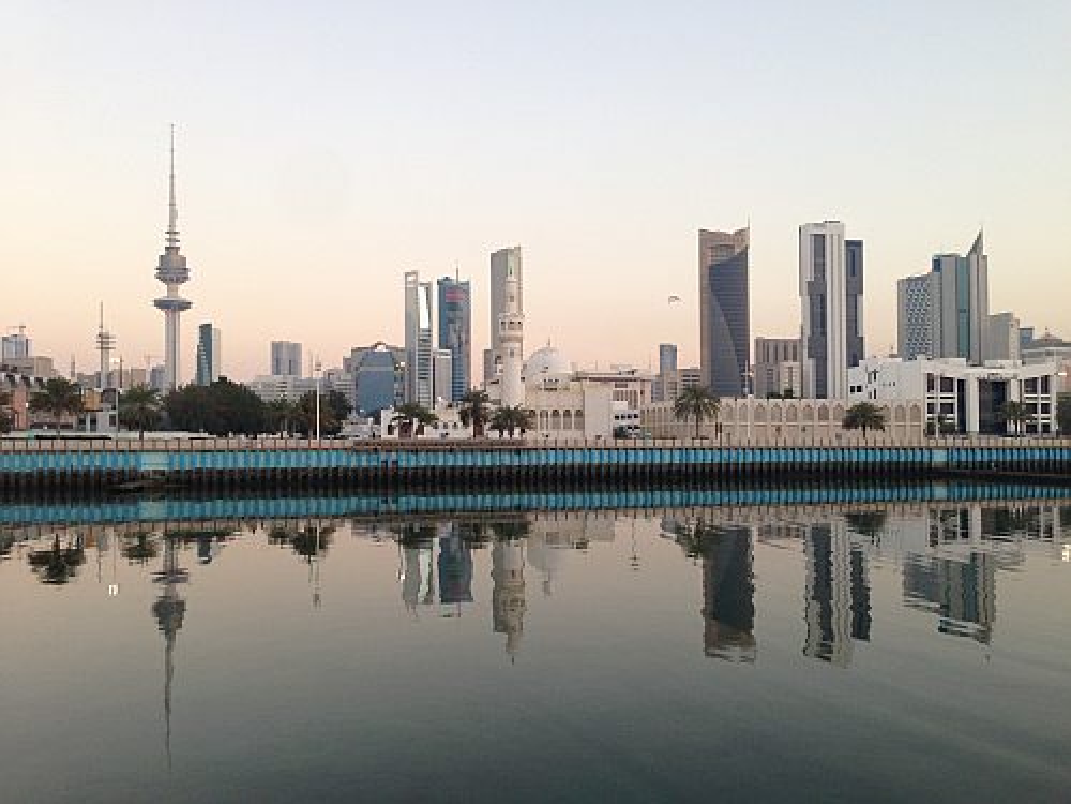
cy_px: 402
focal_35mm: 33
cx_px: 536
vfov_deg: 42.9
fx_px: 1021
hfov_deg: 55.4
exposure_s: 1/60
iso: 64
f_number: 2.4
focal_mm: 4.12
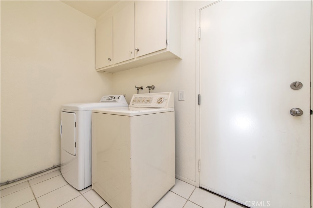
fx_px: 122
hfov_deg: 104.3
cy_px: 104
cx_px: 156
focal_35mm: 14
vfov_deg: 81.1
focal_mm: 14
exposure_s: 1/100
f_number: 5
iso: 200
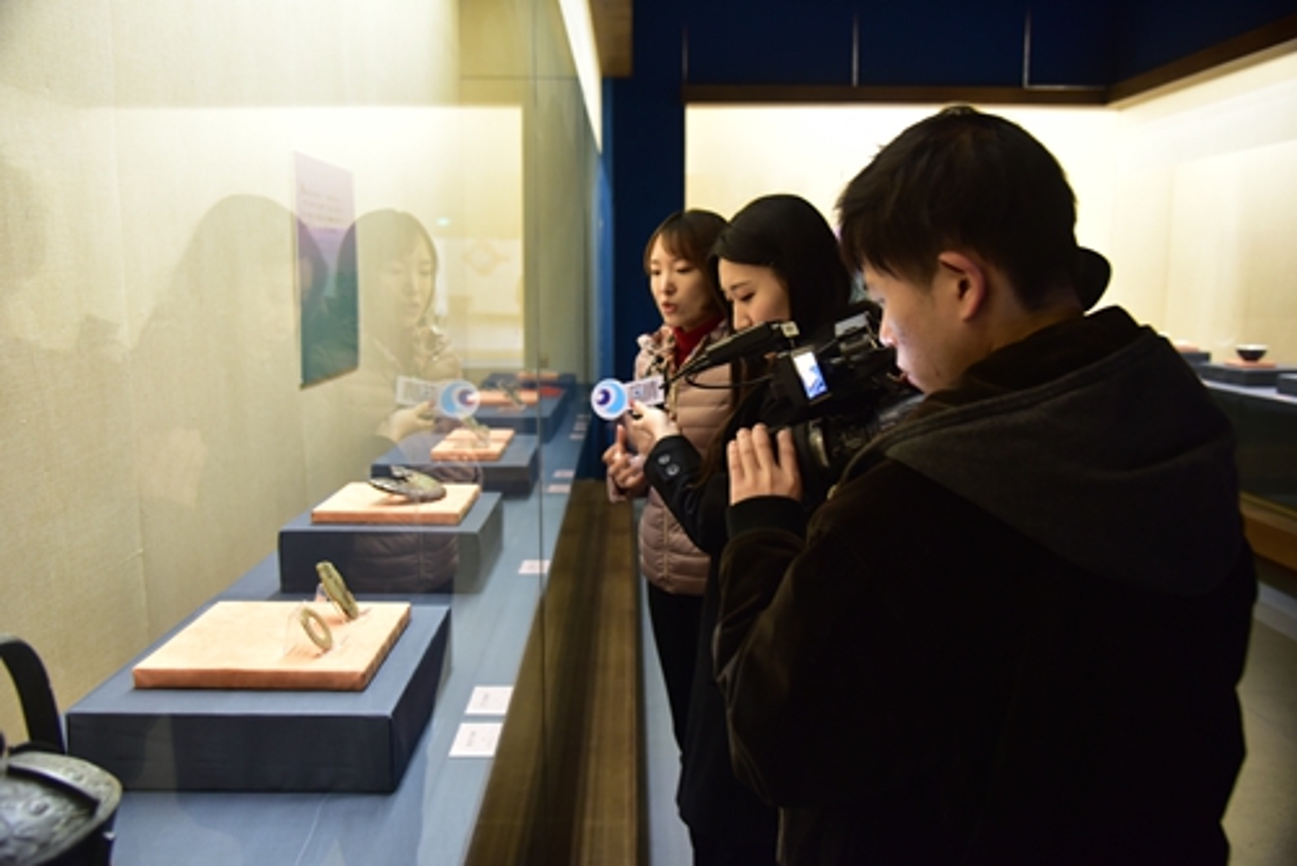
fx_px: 1081
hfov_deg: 61.9
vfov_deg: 43.7
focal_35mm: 30
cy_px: 433
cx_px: 648
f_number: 4
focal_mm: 30
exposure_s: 1/8
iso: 1250
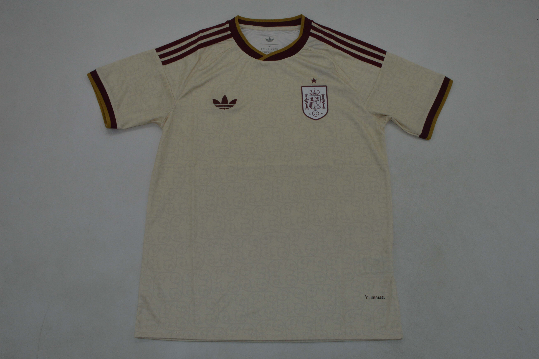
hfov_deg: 57.3
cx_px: 270
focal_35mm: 33
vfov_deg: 39.9
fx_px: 494
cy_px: 180
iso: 400
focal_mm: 22
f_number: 16
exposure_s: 1/200
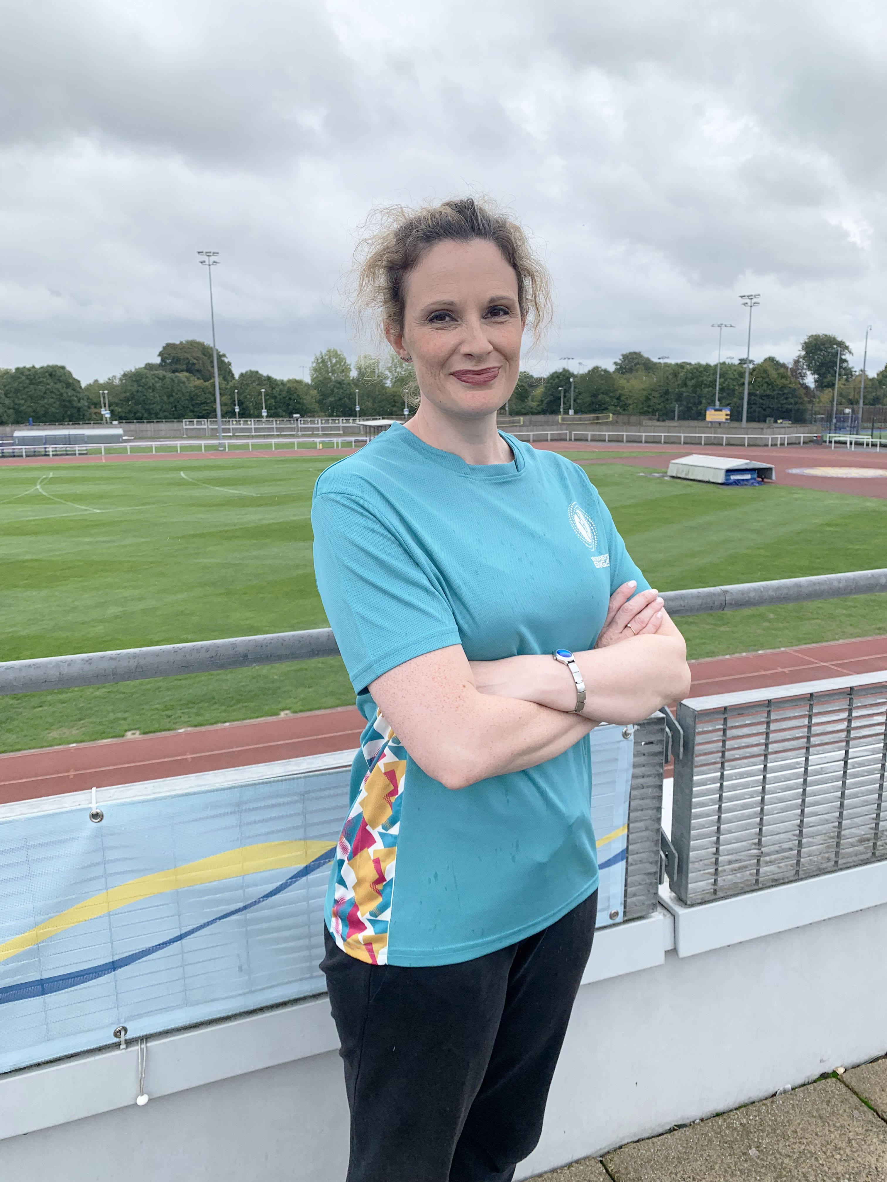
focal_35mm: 26
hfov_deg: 53.1
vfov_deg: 67.3
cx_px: 444
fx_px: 888
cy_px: 591
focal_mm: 4.25
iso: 25
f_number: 1.8
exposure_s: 1/903
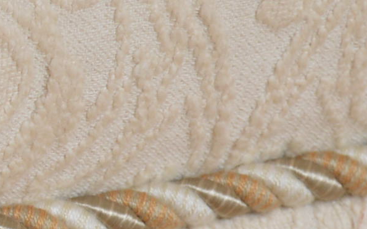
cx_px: -377
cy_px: 241
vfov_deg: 3.1
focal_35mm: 425
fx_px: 4247
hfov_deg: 4.9
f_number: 5.6
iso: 400
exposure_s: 1/80
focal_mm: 55
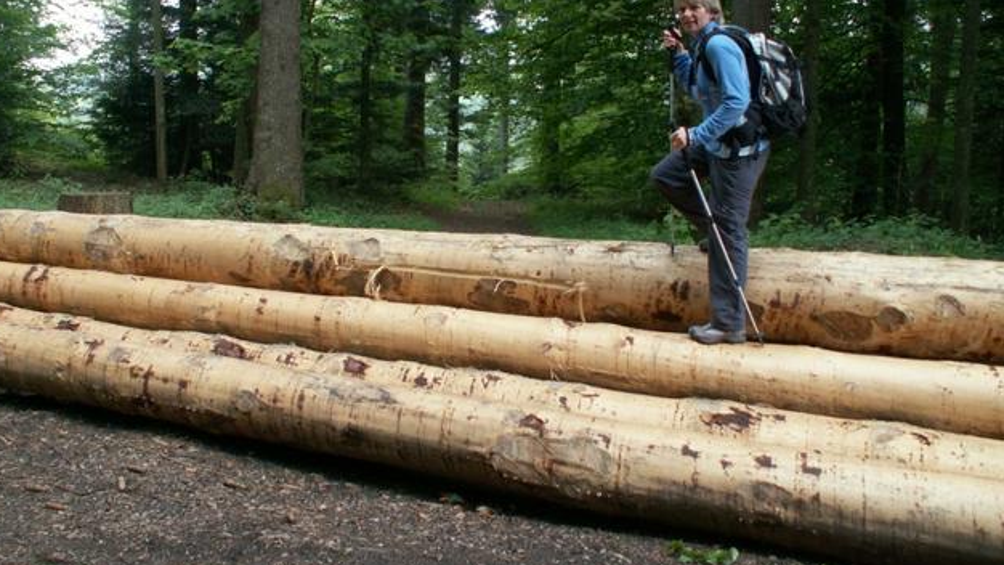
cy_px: 228
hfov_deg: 51.6
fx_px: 1038
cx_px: 492
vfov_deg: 30.3
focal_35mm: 39
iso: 80
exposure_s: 1/40
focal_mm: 5.86
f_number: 2.8
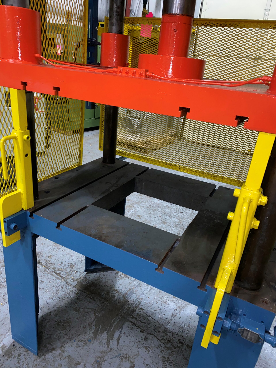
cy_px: 184
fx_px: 276
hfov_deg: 53.1
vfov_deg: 67.3
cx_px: 138
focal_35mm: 26
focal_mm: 4.25
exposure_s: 1/15
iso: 64
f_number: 1.8
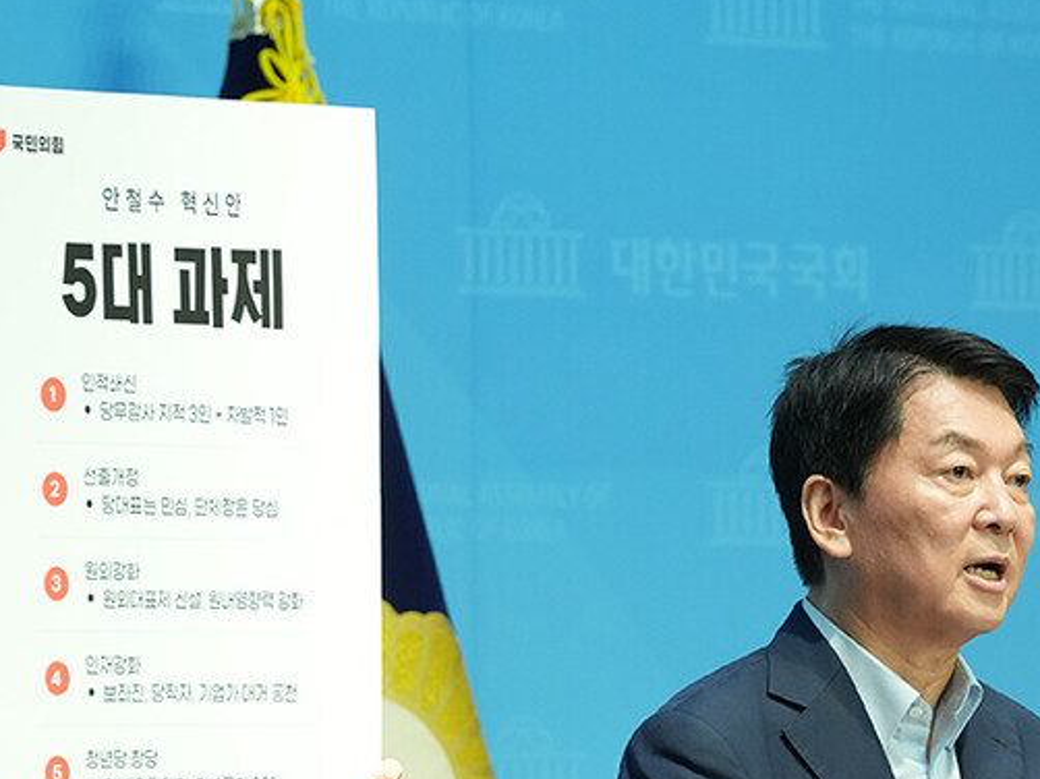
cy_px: 638
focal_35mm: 368
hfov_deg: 5.4
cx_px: 713
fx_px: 11051
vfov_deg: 4.0
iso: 3200
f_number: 6.3
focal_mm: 200
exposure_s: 1/200
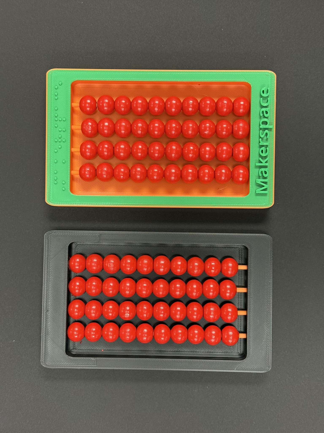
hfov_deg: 30.3
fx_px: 599
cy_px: 216
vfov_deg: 39.7
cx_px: 162
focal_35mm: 48
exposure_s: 1/60
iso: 250
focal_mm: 6.76
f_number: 1.78
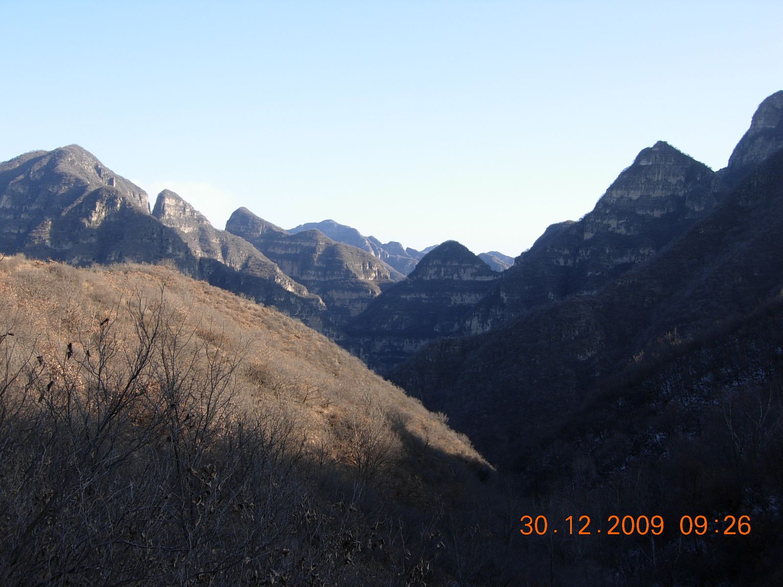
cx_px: 392
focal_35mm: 36
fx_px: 814
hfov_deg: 51.4
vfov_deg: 39.7
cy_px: 294
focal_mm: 7.5
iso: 50
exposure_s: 1/186
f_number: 4.3
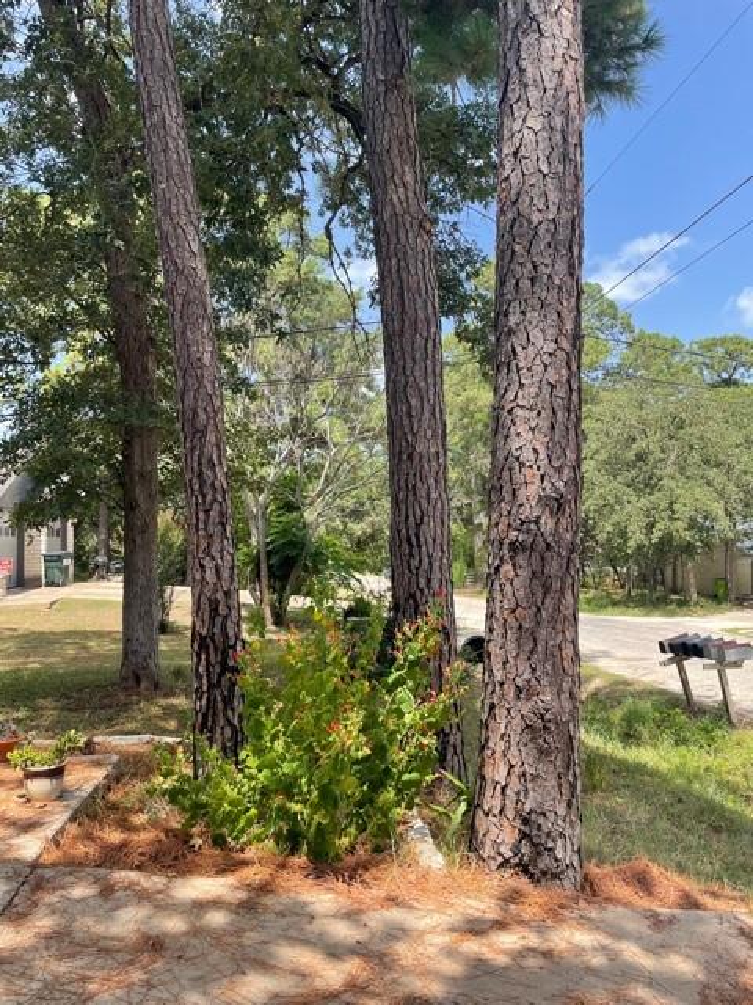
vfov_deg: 67.3
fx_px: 754
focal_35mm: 26
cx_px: 376
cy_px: 502
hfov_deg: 53.1
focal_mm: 4.2
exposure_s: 1/895
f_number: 1.6
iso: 32
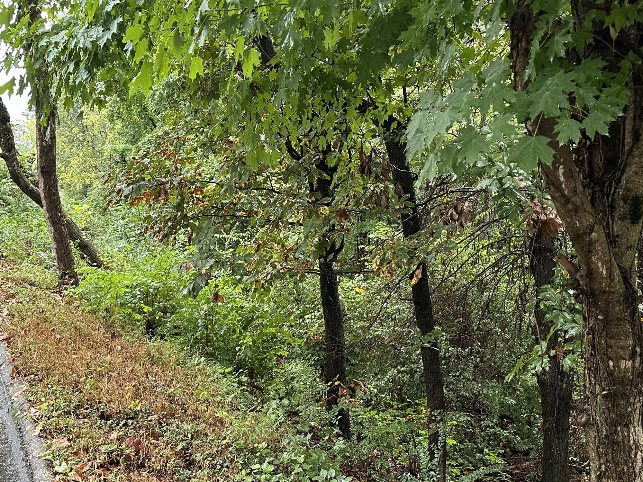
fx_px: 669
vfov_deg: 39.2
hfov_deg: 51.1
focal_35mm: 36
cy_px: 323
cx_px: 270
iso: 250
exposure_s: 1/114
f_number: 1.78
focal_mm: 6.86
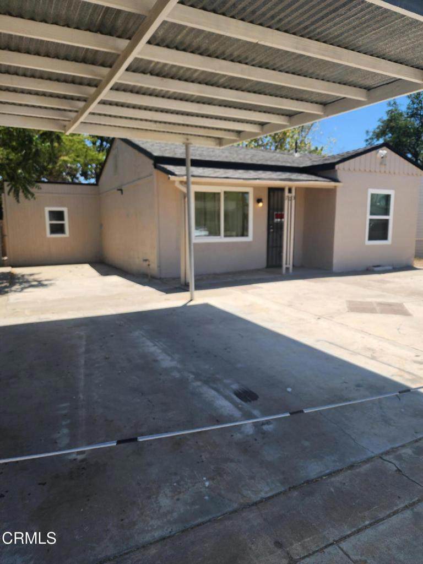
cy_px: 282
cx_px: 212
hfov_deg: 58.9
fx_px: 375
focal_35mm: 23
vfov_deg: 73.9
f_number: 1.8
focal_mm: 6.4
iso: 12
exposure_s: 1/809
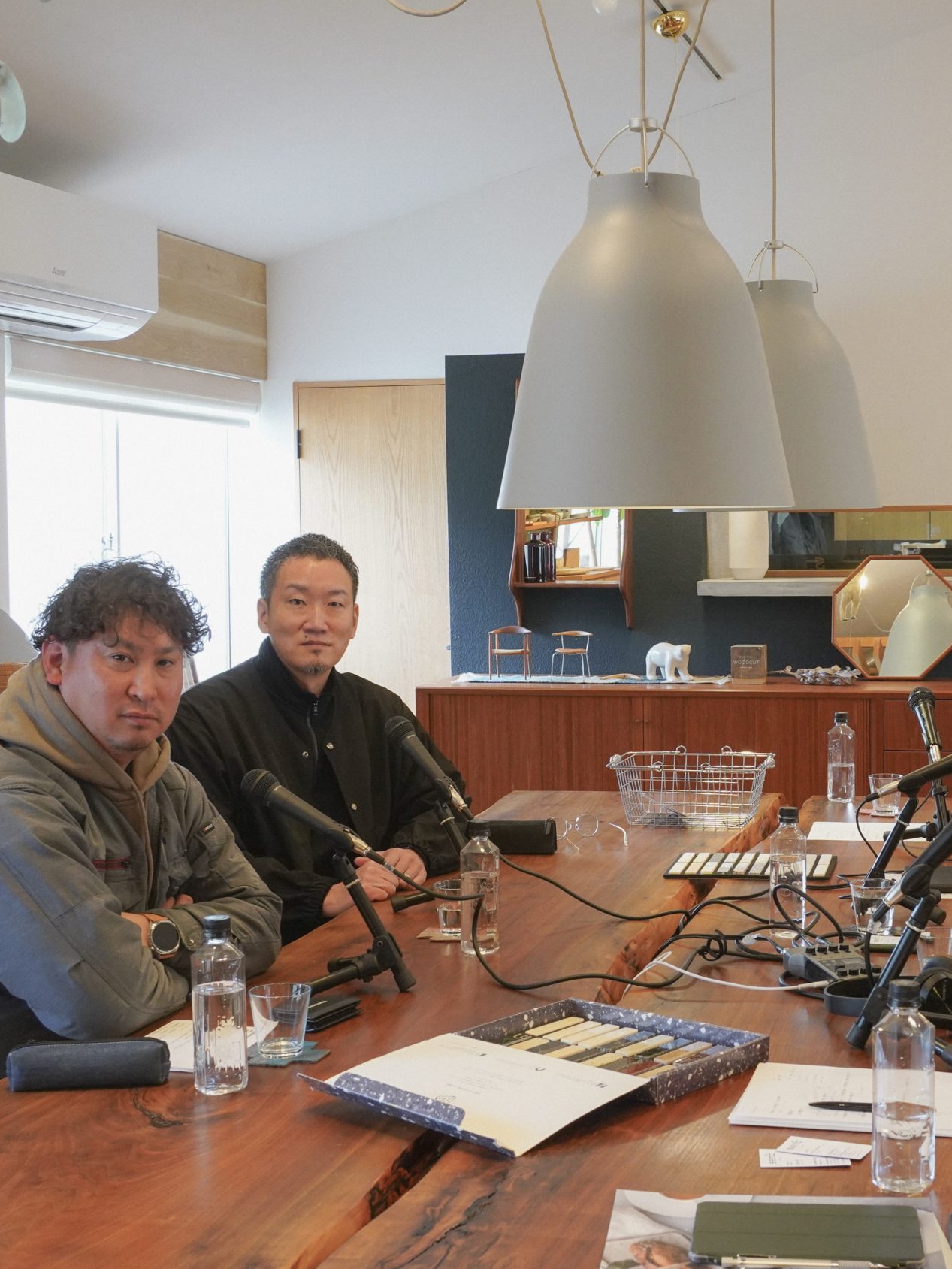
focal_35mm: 51
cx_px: 679
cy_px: 631
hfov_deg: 28.3
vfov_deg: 37.5
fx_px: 1870
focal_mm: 35
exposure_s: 1/40
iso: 2500
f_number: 9
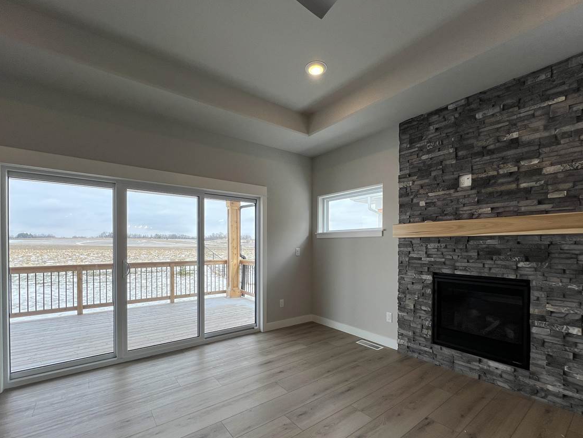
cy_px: 248
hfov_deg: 98.1
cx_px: 300
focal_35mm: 15
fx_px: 253
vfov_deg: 81.3
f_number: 1.8
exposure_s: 1/202
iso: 32
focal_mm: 1.57
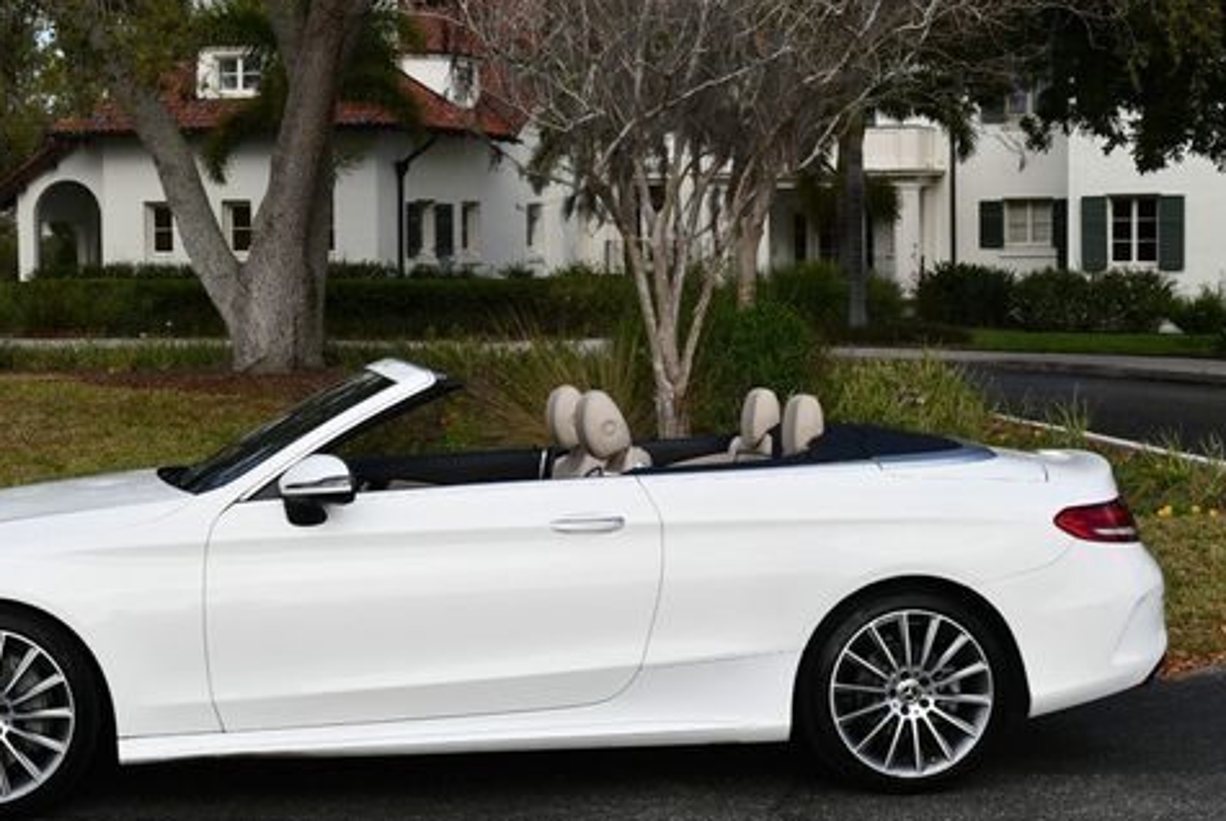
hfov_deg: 28.7
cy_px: 377
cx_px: 467
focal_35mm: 70
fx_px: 2387
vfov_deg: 19.5
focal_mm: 26
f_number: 8
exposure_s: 1/250
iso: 100
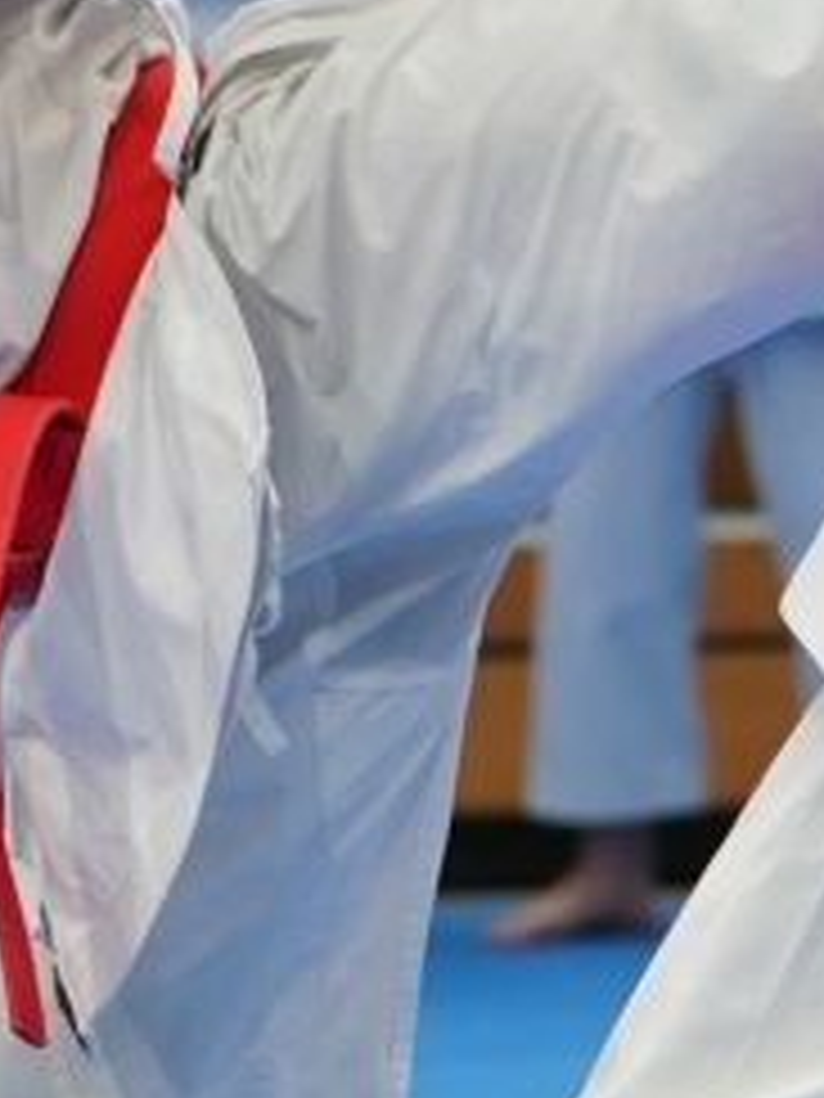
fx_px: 15965
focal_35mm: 503
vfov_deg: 3.9
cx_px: 725
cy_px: 360
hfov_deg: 3.0
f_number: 2.8
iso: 800
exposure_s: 1/500
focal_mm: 71
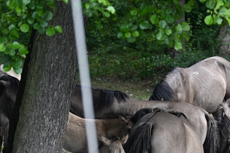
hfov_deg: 9.6
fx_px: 1355
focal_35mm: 212
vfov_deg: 6.5
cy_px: 121
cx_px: 221
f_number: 4.5
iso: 400
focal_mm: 110
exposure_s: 1/400
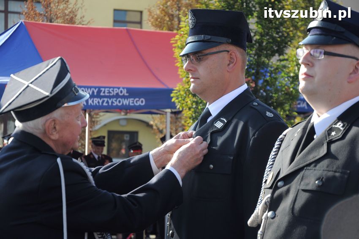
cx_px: 180
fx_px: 1046
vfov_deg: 13.0
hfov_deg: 19.5
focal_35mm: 105
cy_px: 120
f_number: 5.3
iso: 400
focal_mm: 70
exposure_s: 1/500
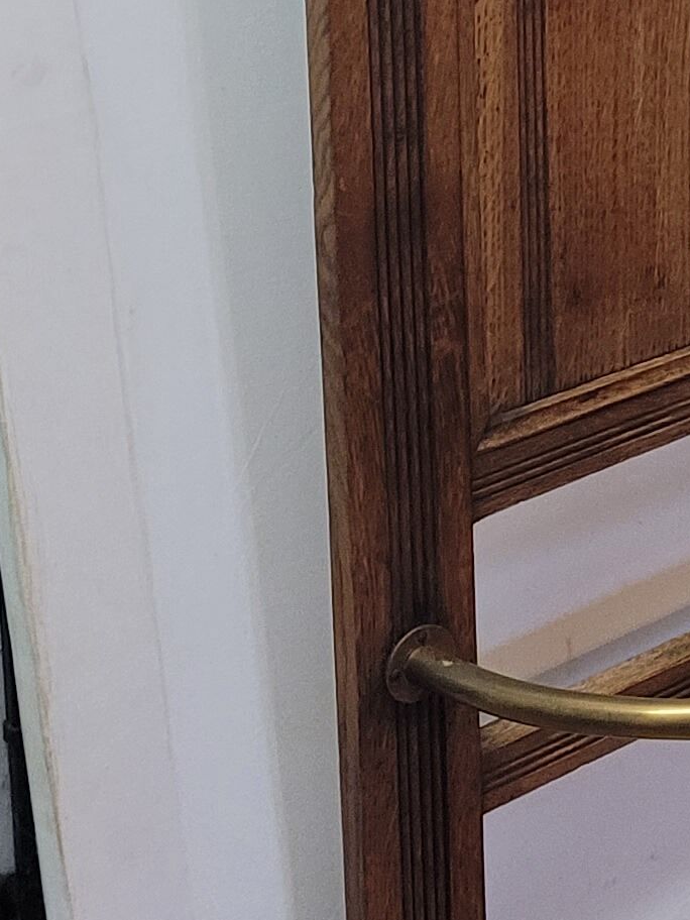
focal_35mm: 115
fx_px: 3056
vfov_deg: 16.5
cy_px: -162
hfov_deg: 12.1
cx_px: 1114
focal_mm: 5.4
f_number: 1.8
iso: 400
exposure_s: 1/50
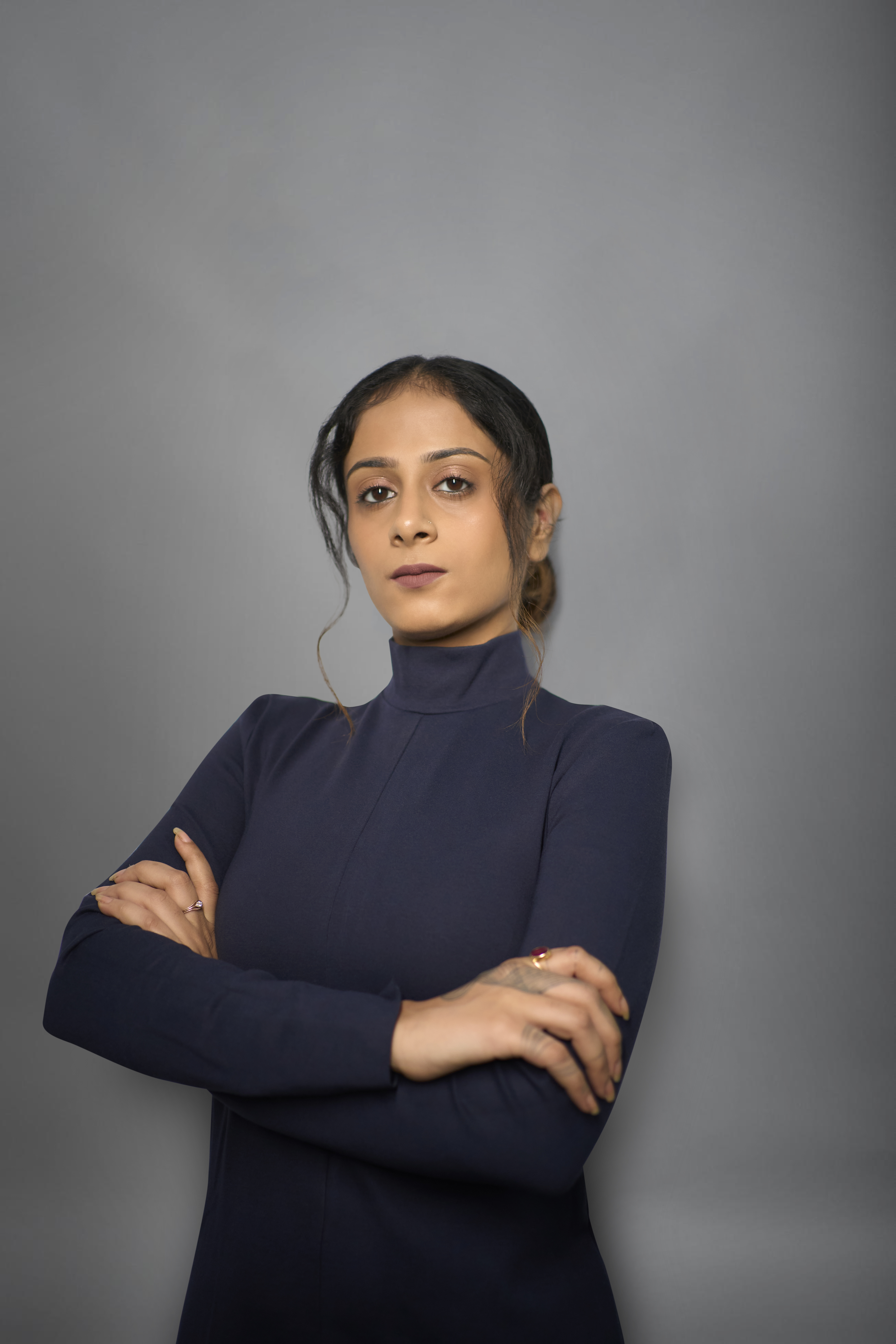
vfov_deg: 54.4
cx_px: 448
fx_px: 1307
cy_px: 672
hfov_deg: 37.9
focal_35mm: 35
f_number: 1.8
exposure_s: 1/250
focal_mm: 35
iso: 800
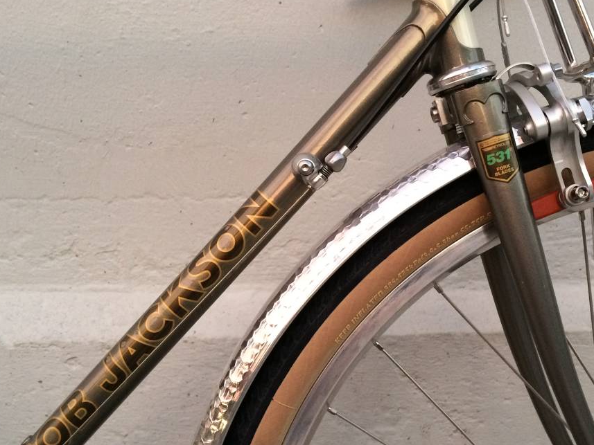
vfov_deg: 34.2
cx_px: 372
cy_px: 281
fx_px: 721
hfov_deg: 44.4
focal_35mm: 42
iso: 250
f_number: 2.2
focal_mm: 4.12
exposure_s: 1/30
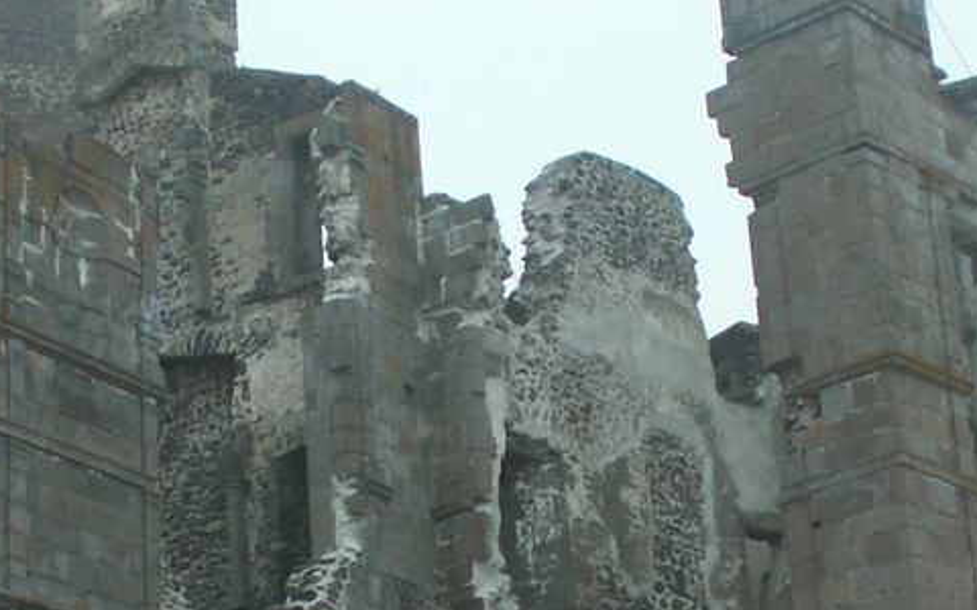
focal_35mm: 99
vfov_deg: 13.0
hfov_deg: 21.0
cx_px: 466
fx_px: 2636
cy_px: 665
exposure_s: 1/60
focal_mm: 5.86
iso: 50
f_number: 2.8
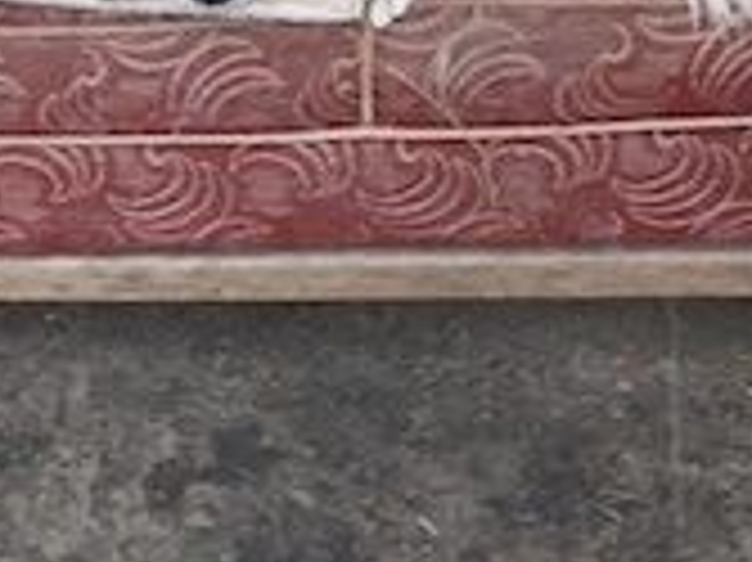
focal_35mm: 104
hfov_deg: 18.8
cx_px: 167
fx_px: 2258
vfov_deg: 13.2
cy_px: -364
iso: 32
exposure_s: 1/60
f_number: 2.2
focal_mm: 4.15
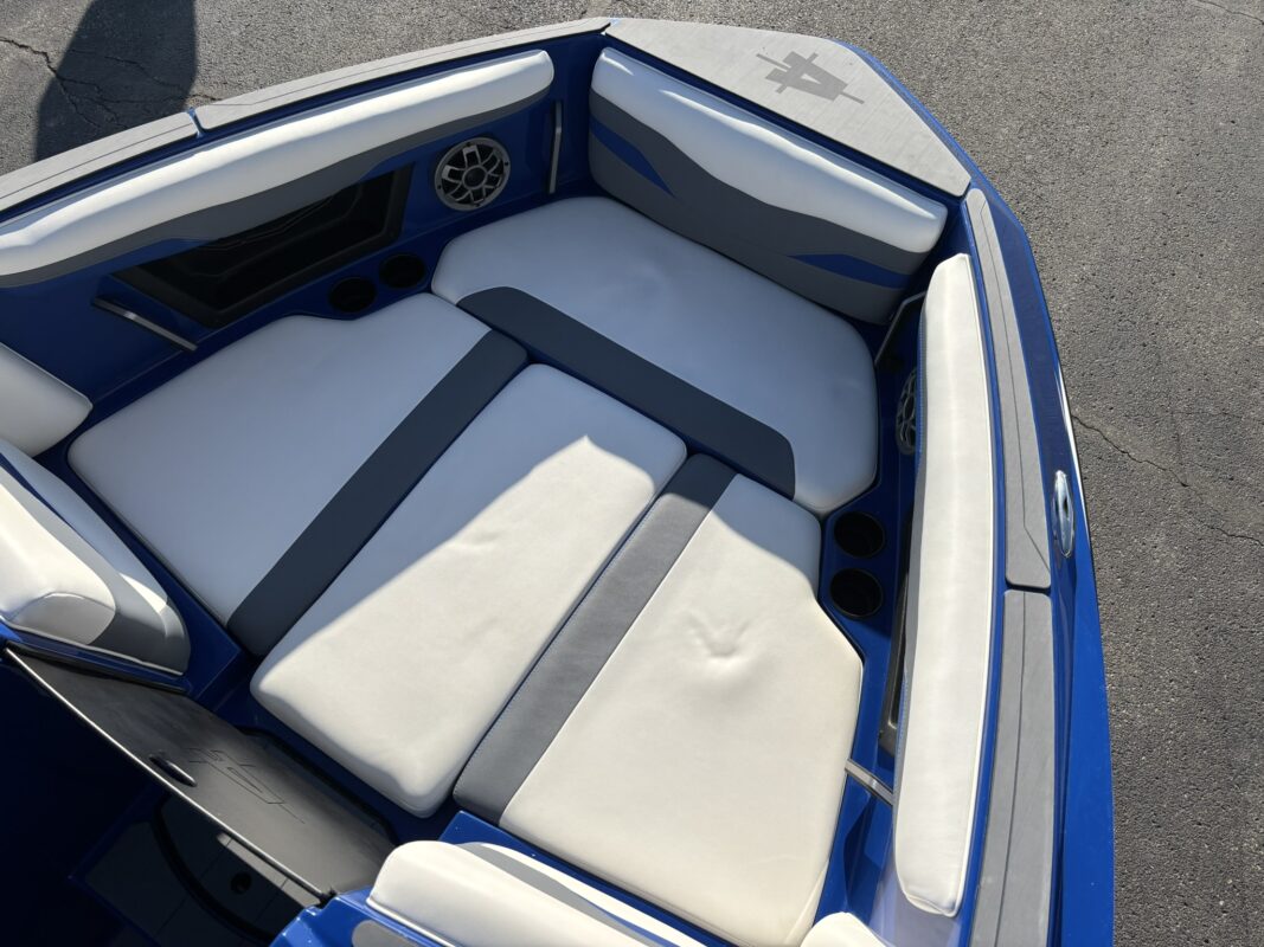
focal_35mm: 26
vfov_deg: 53.1
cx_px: 632
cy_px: 474
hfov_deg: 67.3
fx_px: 949
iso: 50
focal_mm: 5.96
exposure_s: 1/4082
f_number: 1.6
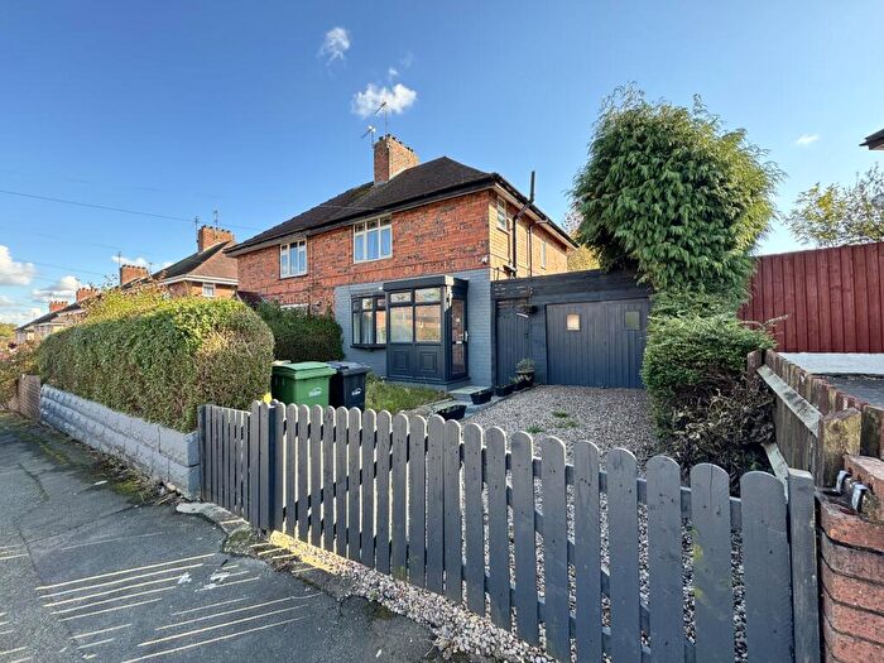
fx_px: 358
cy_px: 332
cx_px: 442
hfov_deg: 102.1
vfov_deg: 85.7
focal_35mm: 14
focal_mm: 2.22
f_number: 2.2
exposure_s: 1/182
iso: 40
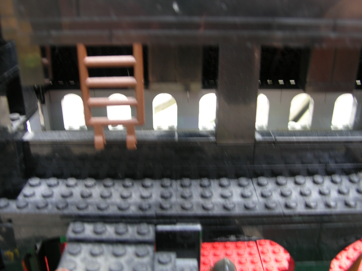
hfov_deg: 51.4
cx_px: 181
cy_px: 136
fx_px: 376
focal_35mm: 36
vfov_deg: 39.6
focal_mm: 6
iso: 50
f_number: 2.7
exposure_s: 1/15
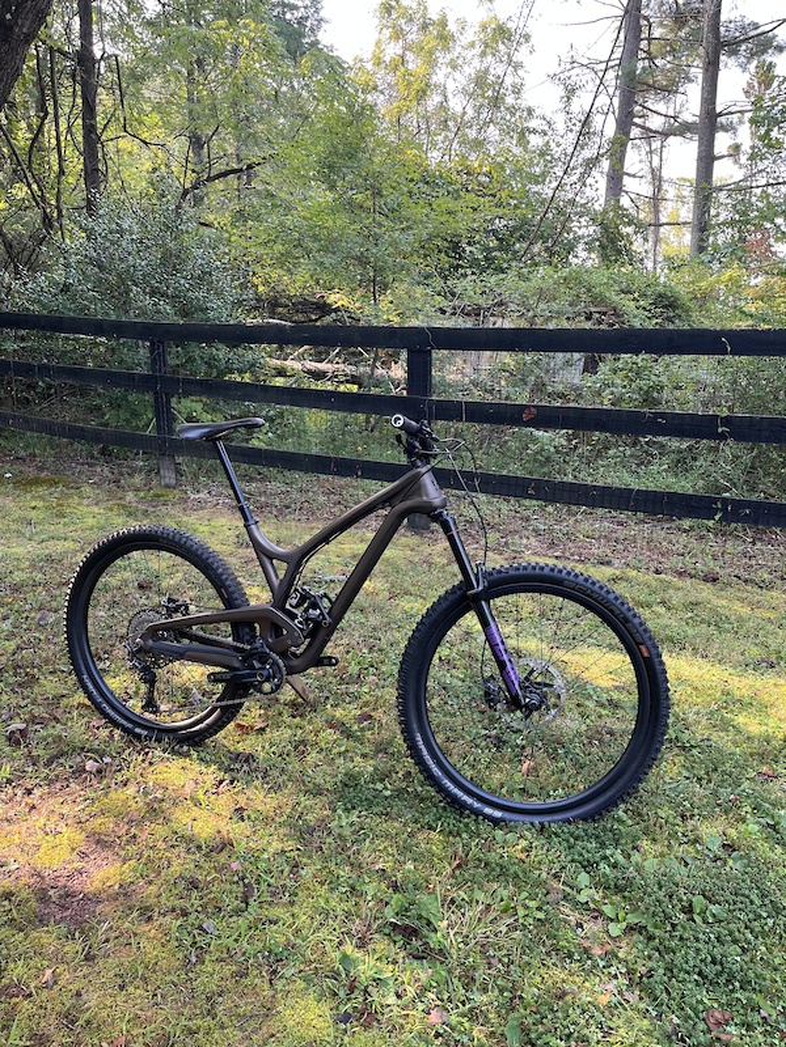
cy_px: 524
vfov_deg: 67.3
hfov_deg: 53.1
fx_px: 787
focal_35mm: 26
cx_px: 393
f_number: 1.6
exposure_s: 1/170
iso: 50
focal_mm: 5.1
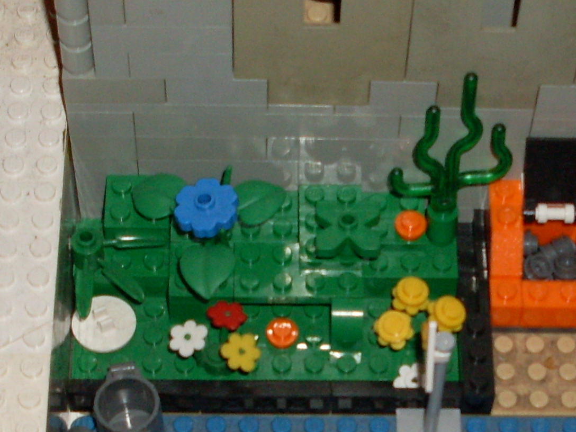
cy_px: 526
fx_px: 1897
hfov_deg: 17.1
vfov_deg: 12.7
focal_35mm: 114
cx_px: 449
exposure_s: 1/45
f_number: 2.8
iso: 100
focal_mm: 6.3
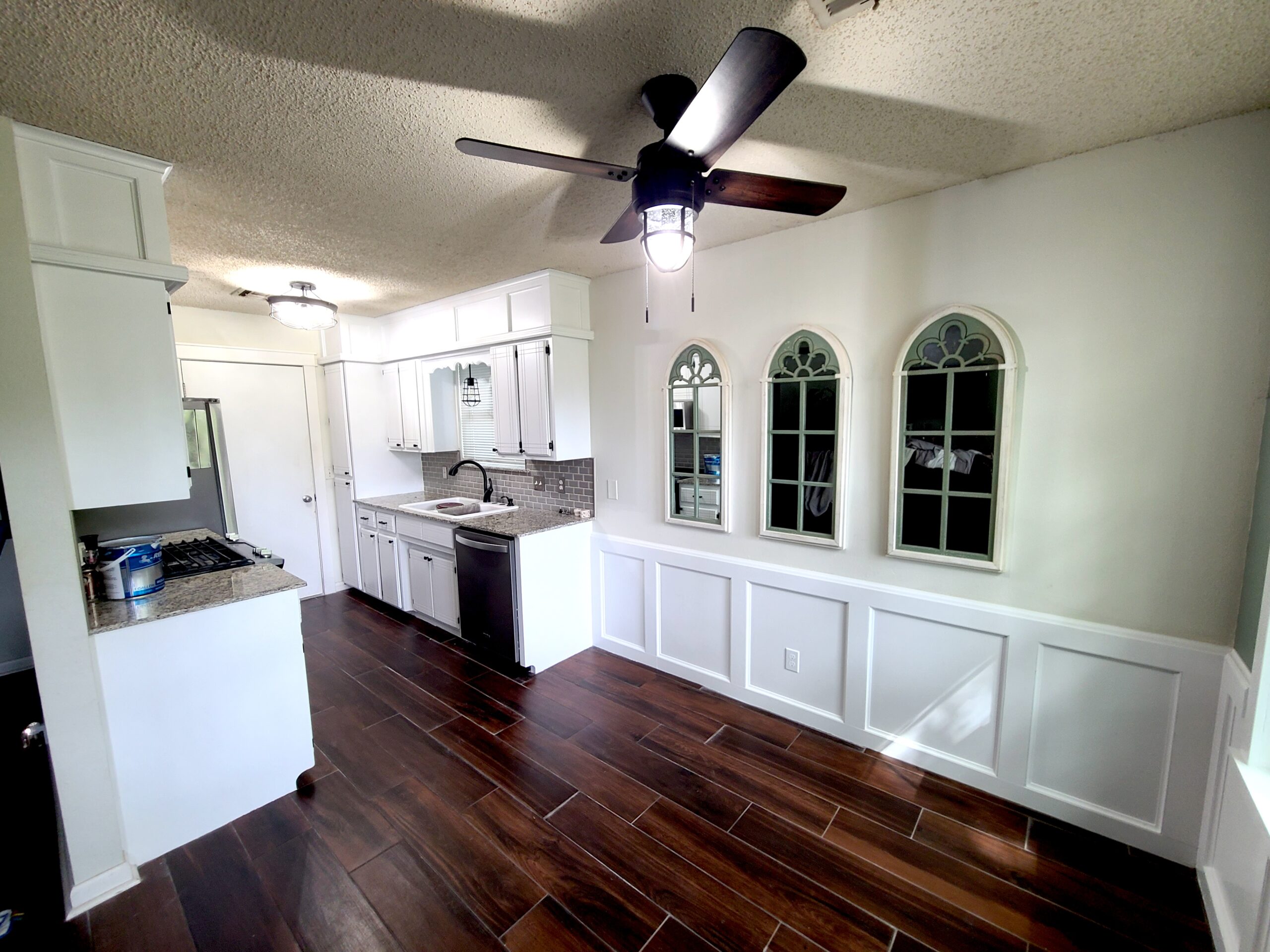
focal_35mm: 13
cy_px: 476
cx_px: 635
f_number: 2.2
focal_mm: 2.2
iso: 160
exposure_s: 1/60
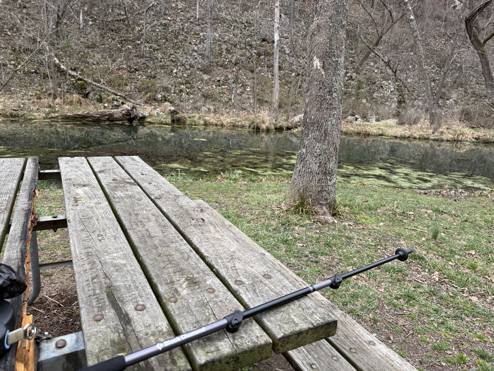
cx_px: 247
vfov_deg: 56.8
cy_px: 186
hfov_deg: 71.6
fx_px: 343
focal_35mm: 24
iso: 80
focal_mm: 6.76
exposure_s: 1/979
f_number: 1.78
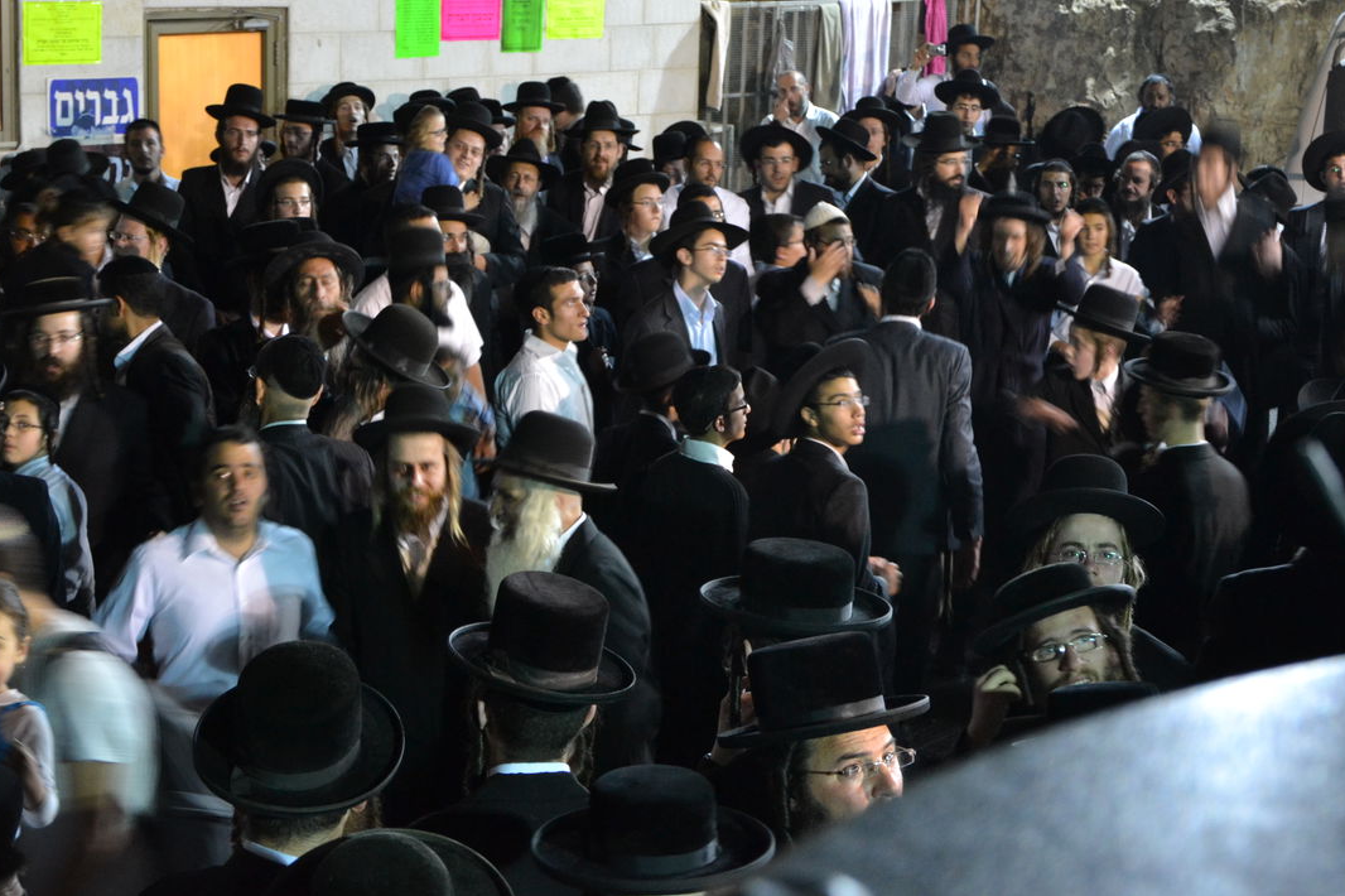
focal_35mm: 67
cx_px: 626
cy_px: 336
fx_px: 2502
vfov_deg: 20.3
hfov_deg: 30.1
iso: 1100
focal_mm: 34
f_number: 4.2
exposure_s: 1/15
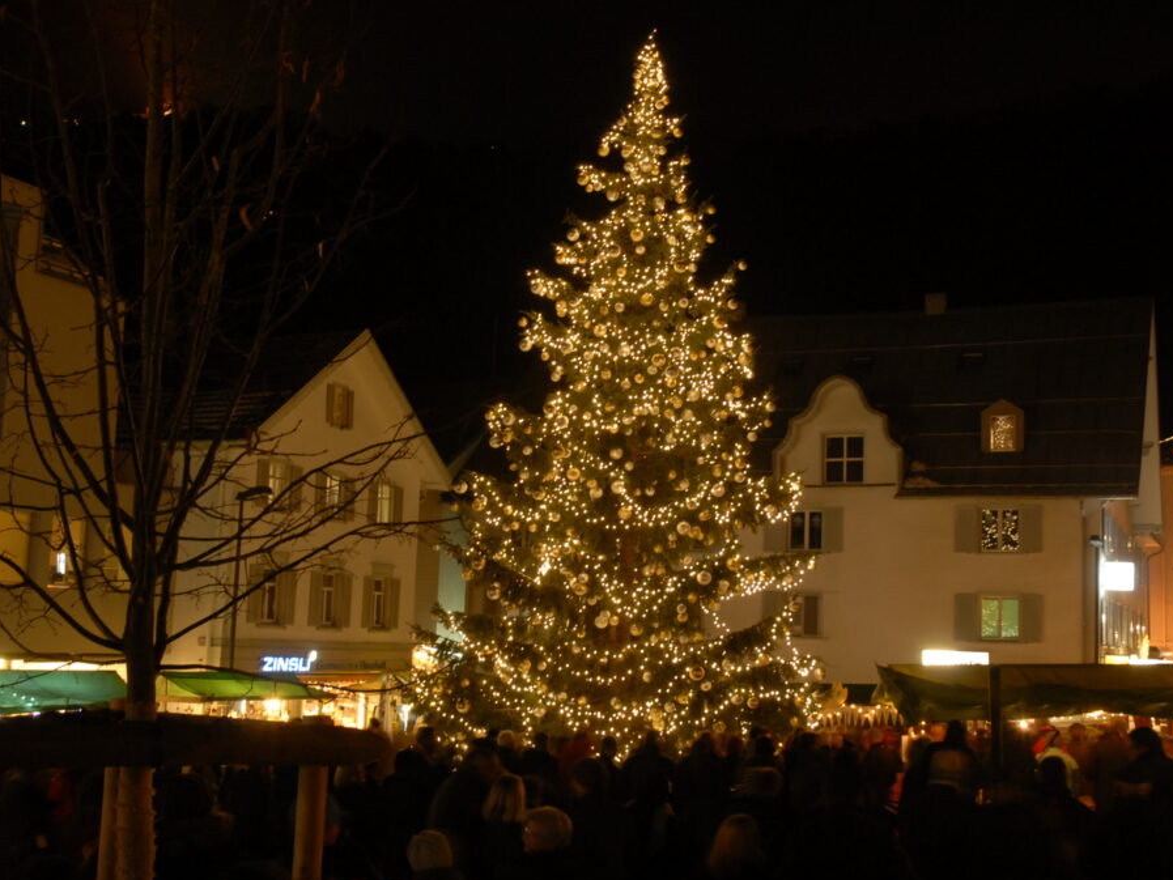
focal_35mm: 45
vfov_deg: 32.5
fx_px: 1510
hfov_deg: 42.4
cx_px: 647
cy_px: 448
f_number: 7.1
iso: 400
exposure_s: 2
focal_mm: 27
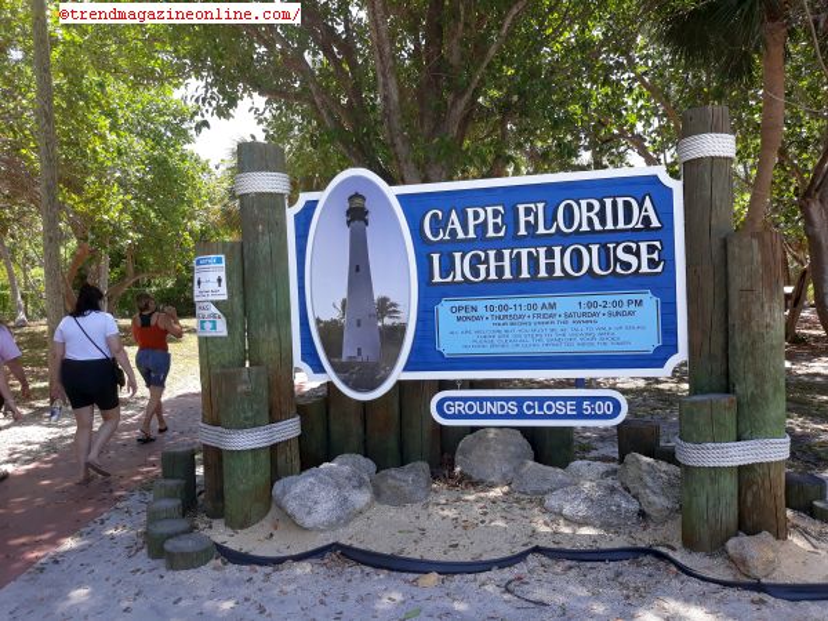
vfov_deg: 49.7
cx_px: 414
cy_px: 310
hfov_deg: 63.4
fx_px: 670
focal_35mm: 28
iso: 40
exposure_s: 1/404
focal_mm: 3.7
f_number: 1.7
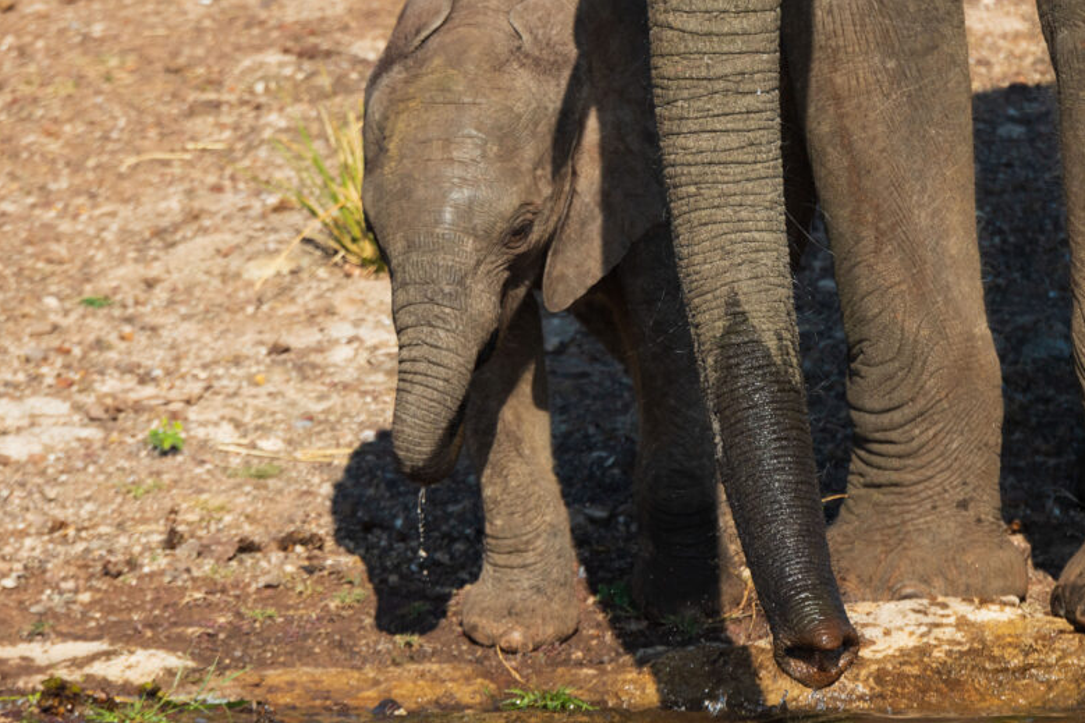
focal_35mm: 526
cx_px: 521
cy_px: 251
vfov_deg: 2.6
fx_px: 15849
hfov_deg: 3.9
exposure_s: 1/2000
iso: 800
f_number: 7.1
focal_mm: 400
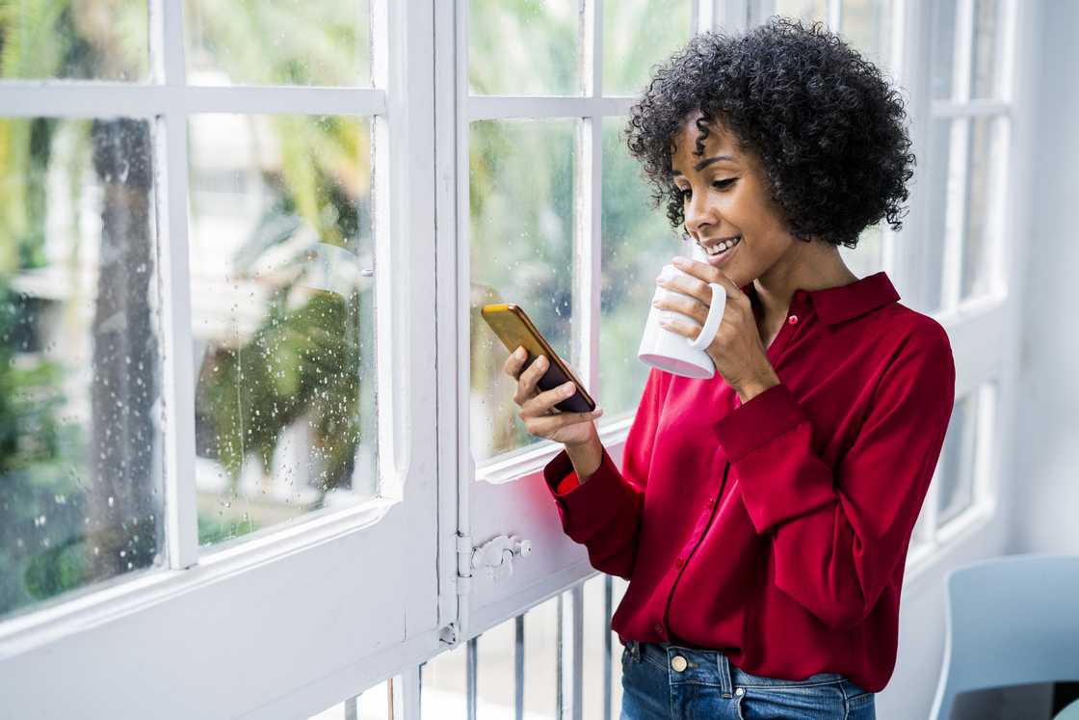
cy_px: 360
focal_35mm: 50
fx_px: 1499
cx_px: 540
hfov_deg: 39.6
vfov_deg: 27.0
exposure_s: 1/1250
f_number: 2.5
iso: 1250
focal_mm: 50
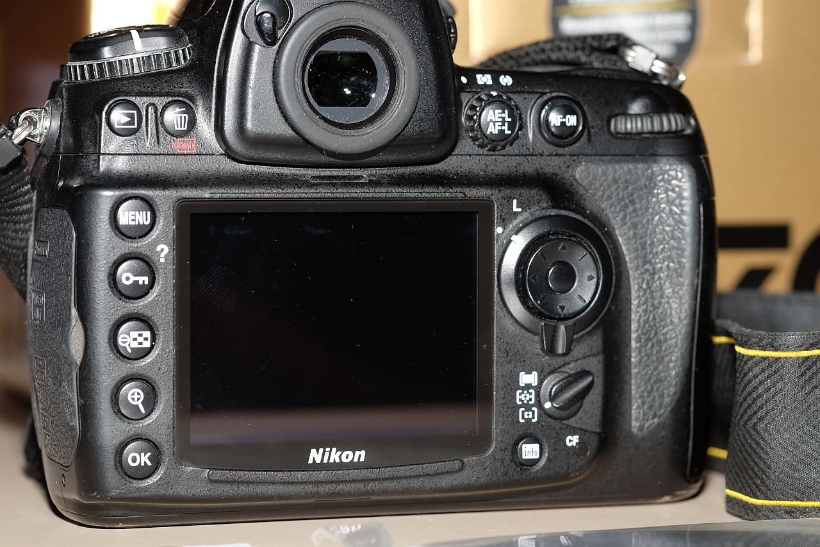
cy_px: 274
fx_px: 2050
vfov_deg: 15.2
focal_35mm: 90
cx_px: 410
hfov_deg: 22.6
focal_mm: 60
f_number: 5.6
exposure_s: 1/125
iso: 200
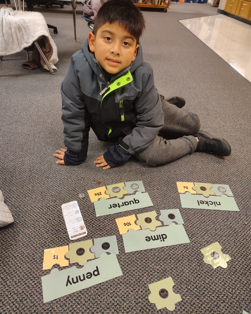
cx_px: 126
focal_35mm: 25
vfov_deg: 68.1
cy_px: 155
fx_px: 232
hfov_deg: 56.8
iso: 863
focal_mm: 5.56
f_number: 1.8
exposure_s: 1/60
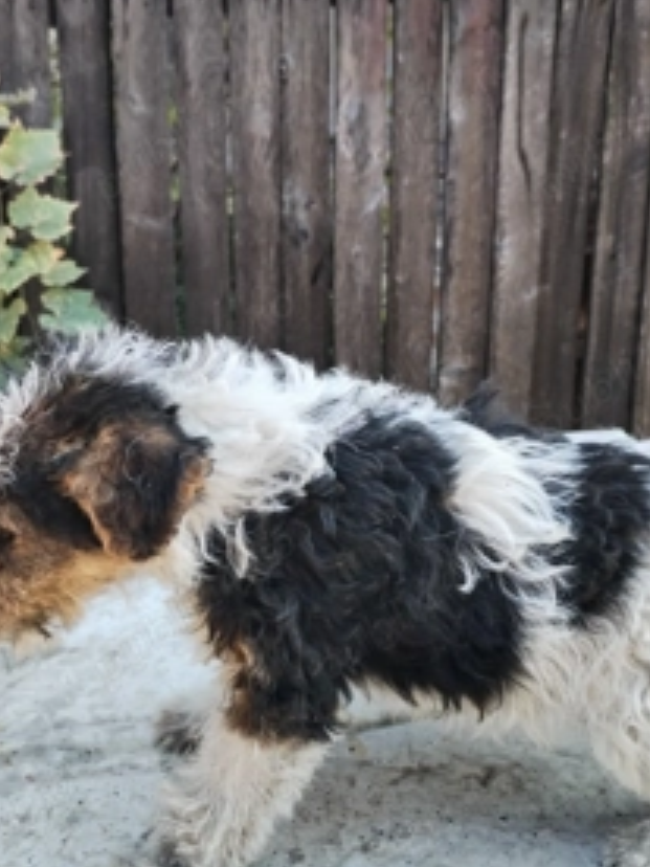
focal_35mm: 42
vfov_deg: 44.8
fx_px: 1052
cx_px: 305
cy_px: 418
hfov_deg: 34.3
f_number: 1.8
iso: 153
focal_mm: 4.75
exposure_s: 1/120
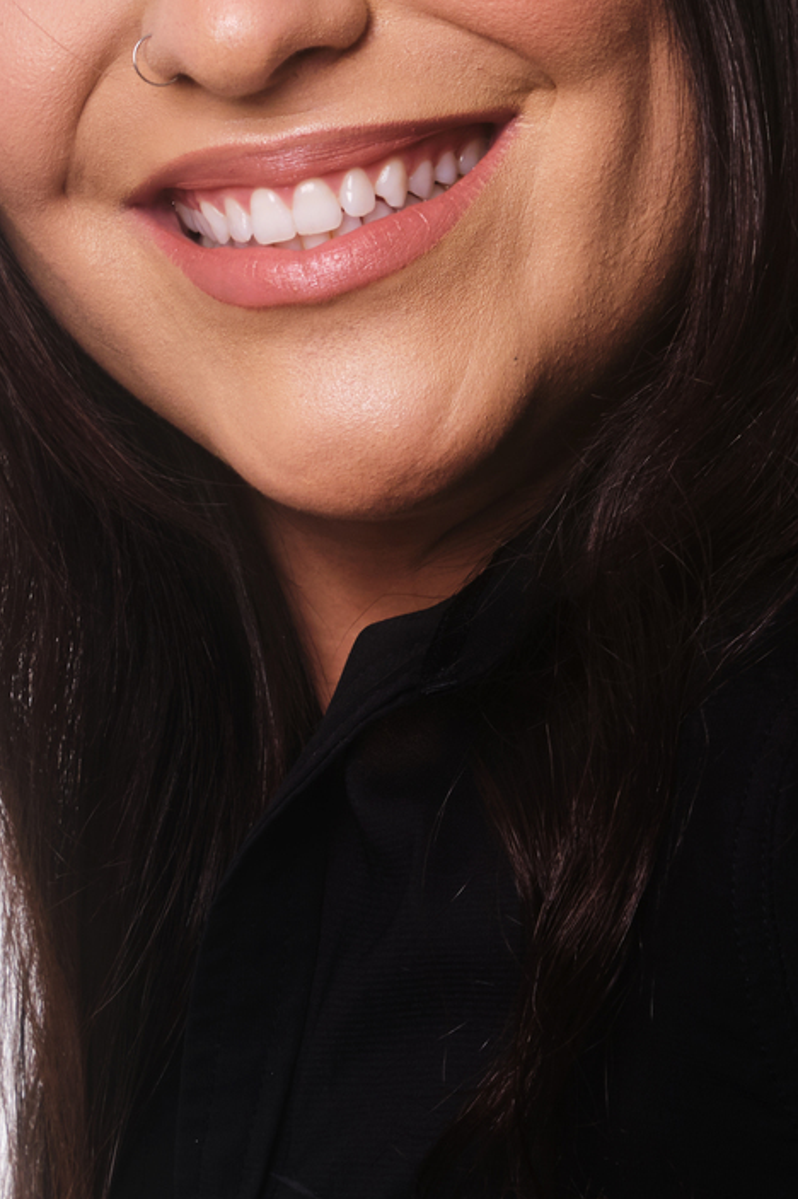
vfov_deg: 7.1
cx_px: 665
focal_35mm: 292
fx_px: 9718
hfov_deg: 4.7
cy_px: 614
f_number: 10
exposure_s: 1/125
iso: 160
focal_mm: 76.3
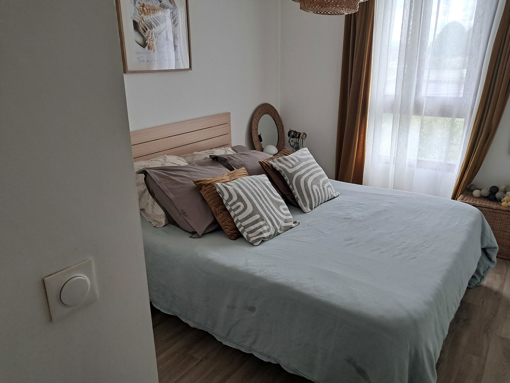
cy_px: 192
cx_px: 255
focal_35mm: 27
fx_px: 398
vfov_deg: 51.4
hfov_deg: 65.3
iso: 100
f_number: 1.8
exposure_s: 1/60
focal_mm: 4
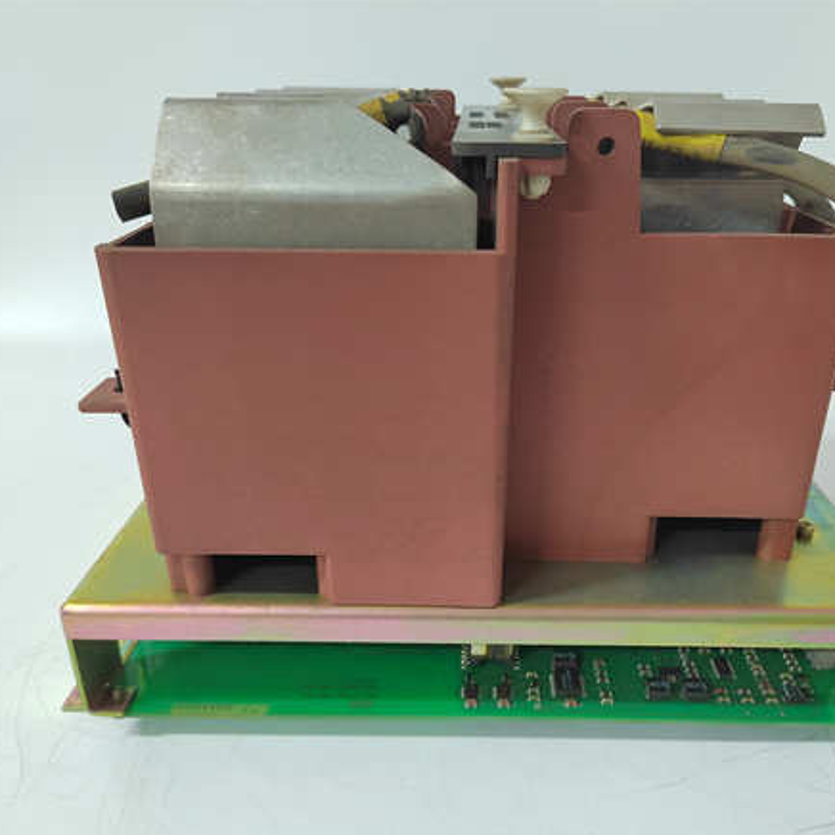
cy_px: 427
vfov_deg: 57.3
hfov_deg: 57.1
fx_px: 764
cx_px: 469
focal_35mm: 28
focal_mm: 5.52
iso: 1747
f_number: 1.9
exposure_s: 1/50
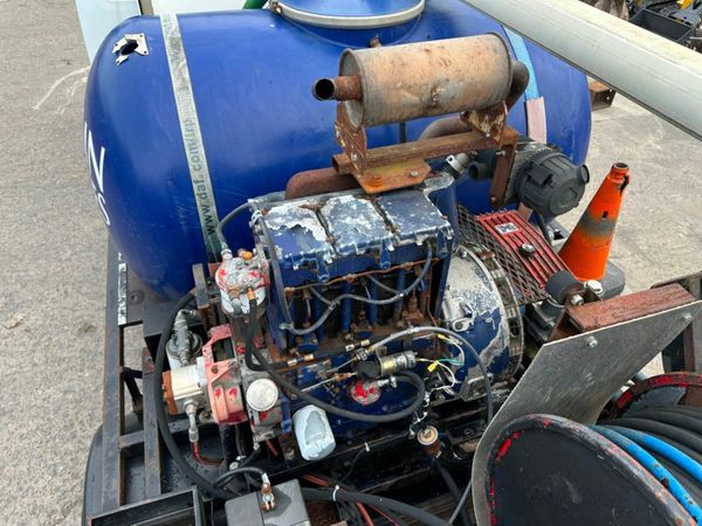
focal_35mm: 24
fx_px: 487
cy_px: 263
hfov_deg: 71.6
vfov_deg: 56.8
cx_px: 351
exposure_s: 1/672
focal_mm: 6.86
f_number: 1.78
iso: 80
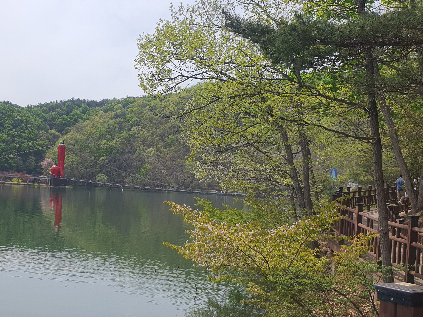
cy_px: 203
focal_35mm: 39
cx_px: 135
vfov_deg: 36.6
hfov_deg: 47.0
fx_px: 477
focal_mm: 4.3
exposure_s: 1/2296
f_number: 2.4
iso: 50
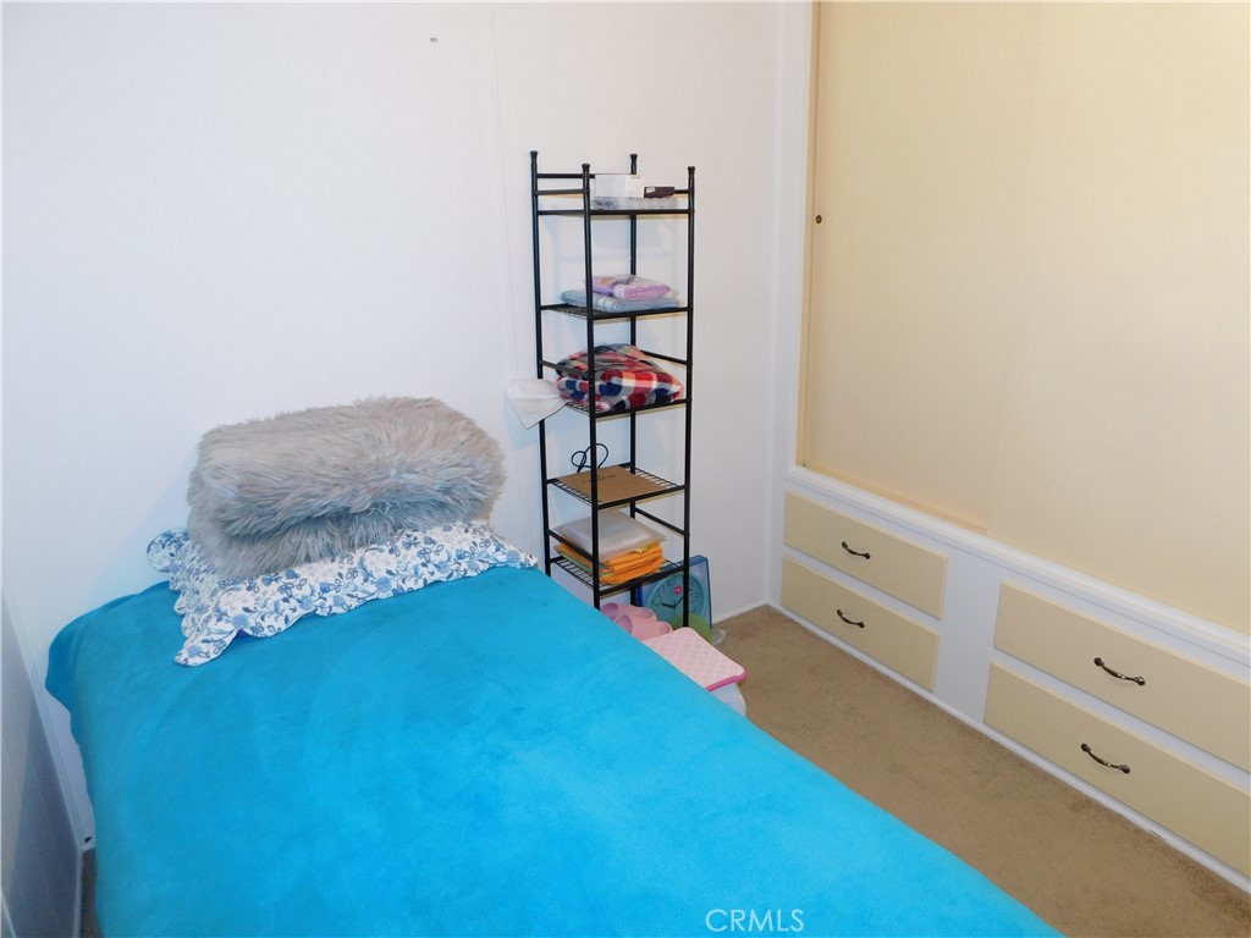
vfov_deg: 58.9
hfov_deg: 73.9
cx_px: 626
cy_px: 469
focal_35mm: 23
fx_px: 831
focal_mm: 4
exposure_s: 1/30
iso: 180
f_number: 3
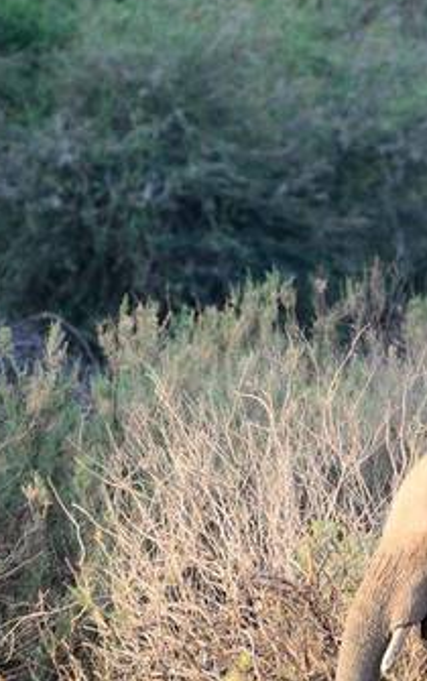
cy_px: 406
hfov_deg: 1.8
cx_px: 620
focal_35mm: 732
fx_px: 13600
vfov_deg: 2.9
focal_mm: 230
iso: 800
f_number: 5.3
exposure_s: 1/320
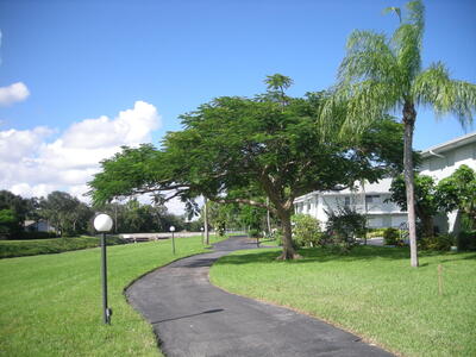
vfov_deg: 40.7
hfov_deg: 52.6
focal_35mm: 35
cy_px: 178
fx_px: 481
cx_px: 238
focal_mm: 5.7
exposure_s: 1/220
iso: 72
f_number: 5.7
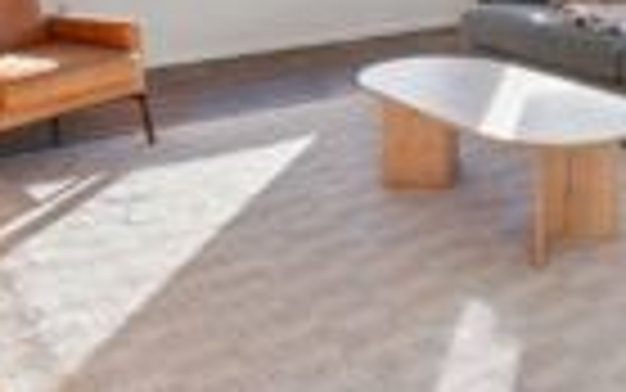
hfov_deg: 38.3
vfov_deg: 22.6
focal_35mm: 50
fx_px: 853
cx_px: 527
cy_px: -142
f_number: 8
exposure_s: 1/125
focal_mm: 17
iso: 400
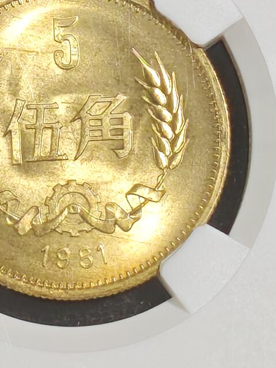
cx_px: 62
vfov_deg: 5.8
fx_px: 3594
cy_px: -40
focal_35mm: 338
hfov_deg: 4.4
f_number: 1.5
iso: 50
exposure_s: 1/835
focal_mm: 4.94
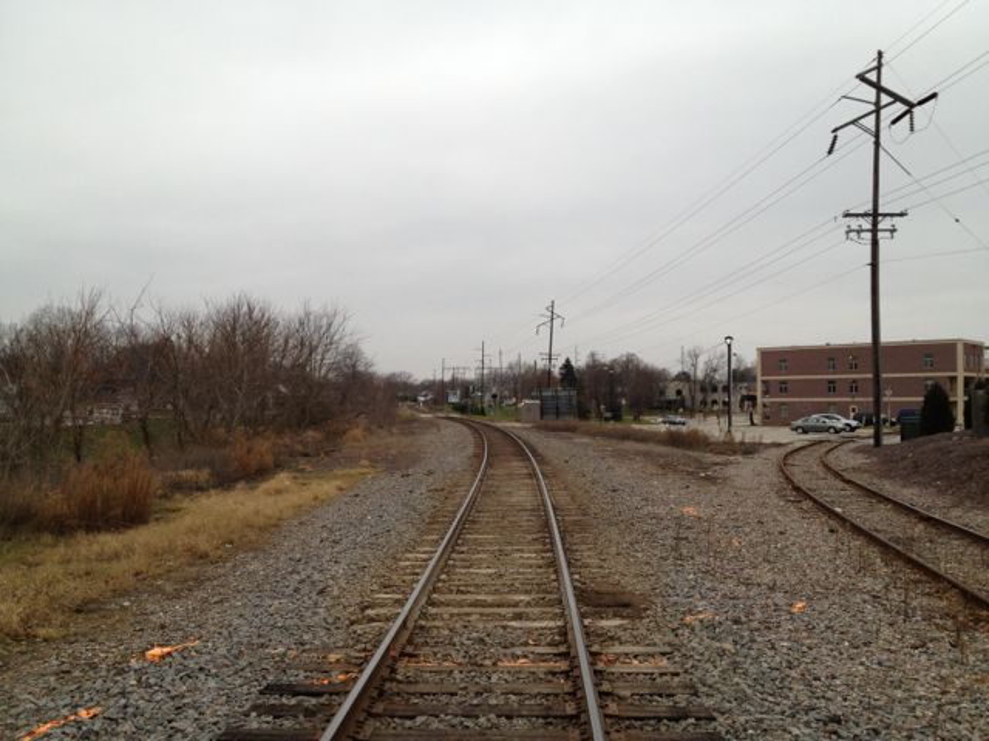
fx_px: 1000
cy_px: 370
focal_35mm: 35
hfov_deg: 52.6
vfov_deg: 40.7
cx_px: 494
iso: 64
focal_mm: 4.28
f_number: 2.4
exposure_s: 1/120
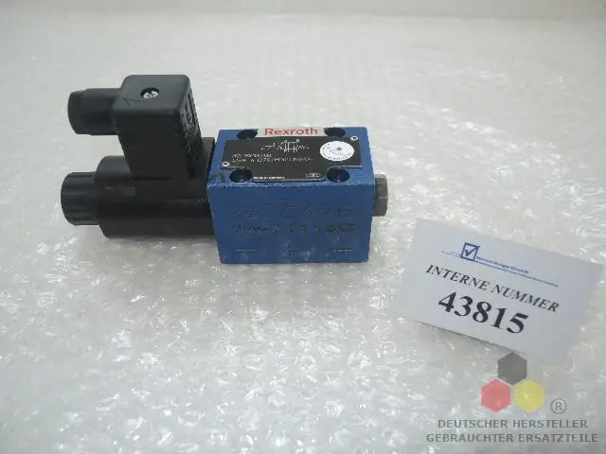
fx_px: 490
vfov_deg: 49.7
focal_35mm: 28
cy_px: 227
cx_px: 303
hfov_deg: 63.4
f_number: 2.5
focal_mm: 6
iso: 80
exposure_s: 1/80
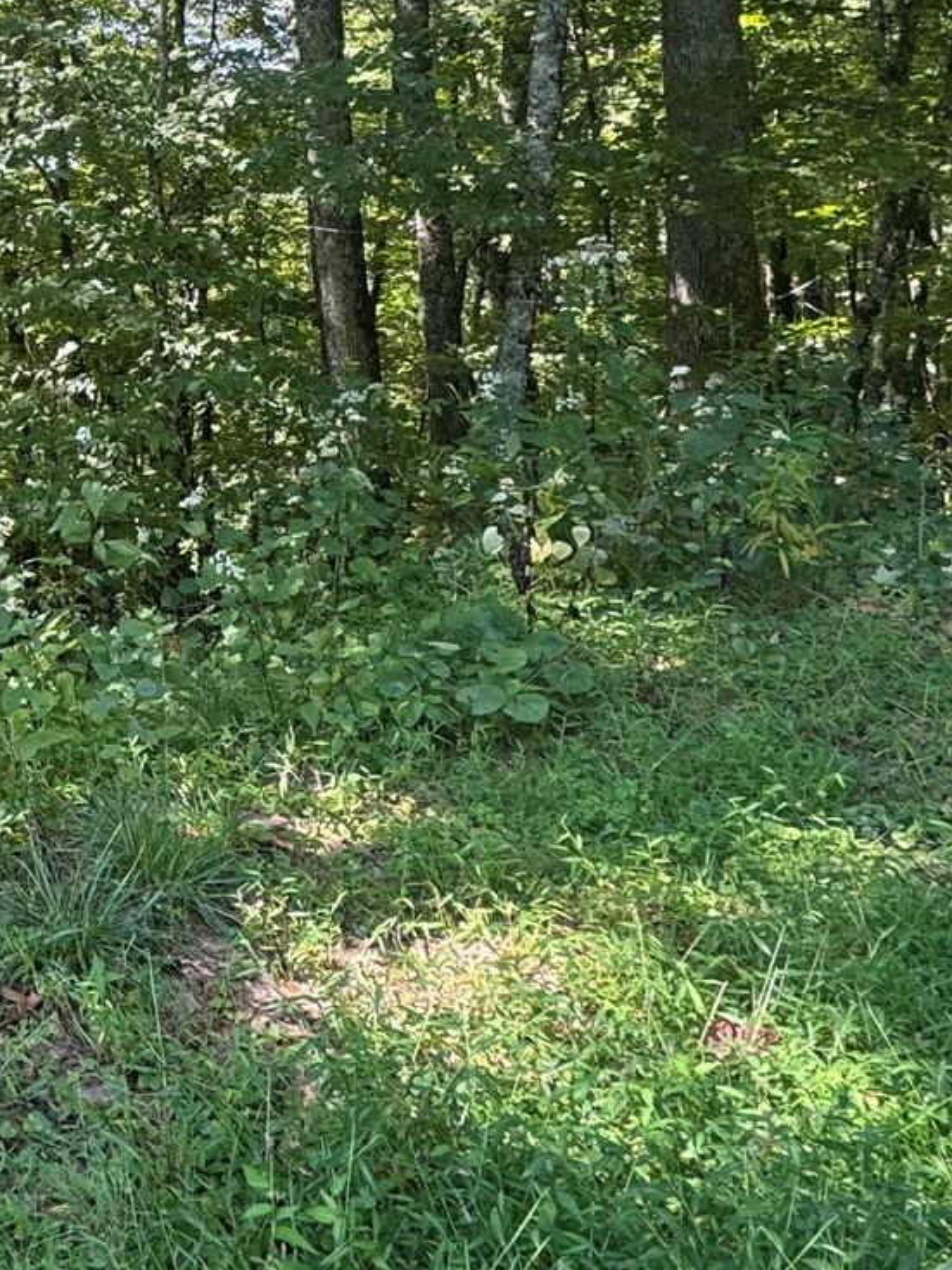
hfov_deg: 29.9
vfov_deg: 45.5
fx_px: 1431
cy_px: 261
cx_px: -263
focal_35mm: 39
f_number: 2.2
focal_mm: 2.22
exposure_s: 1/99
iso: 80
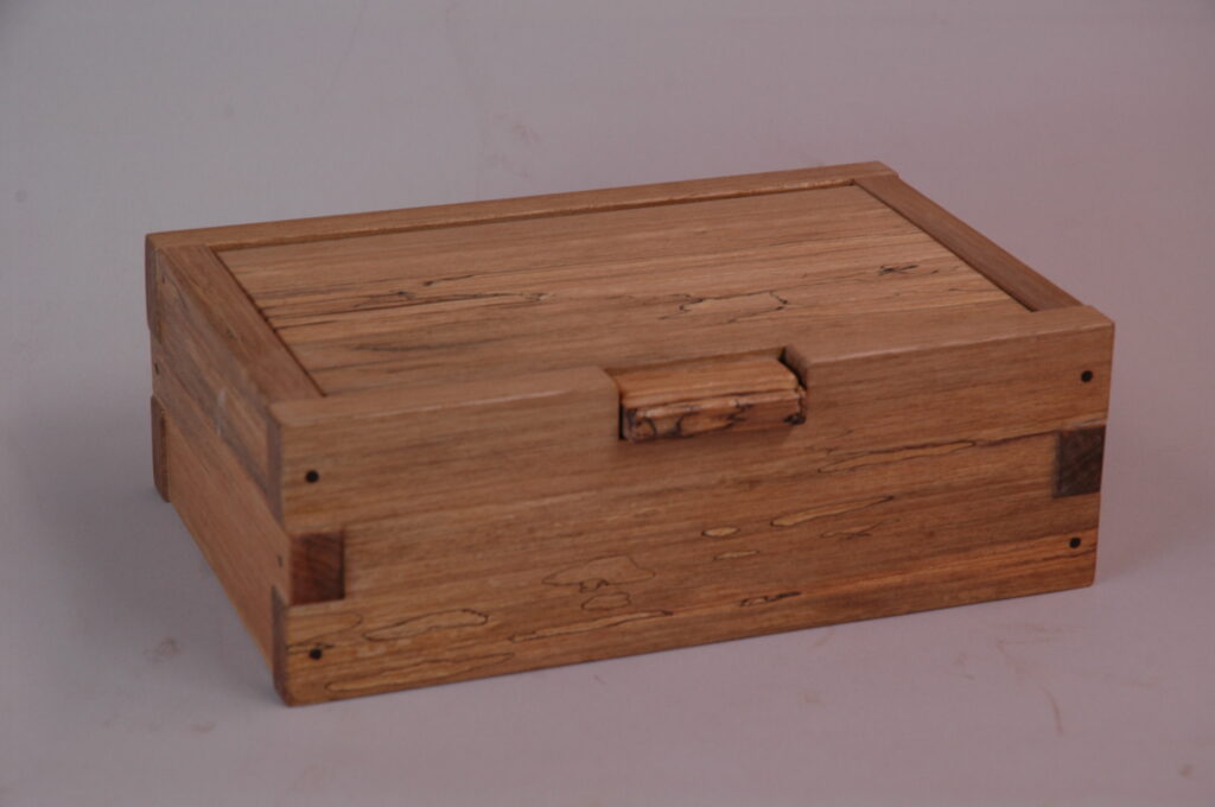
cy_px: 404
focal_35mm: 105
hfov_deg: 19.5
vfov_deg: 13.0
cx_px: 608
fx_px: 3539
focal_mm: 70
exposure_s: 1/13
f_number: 8
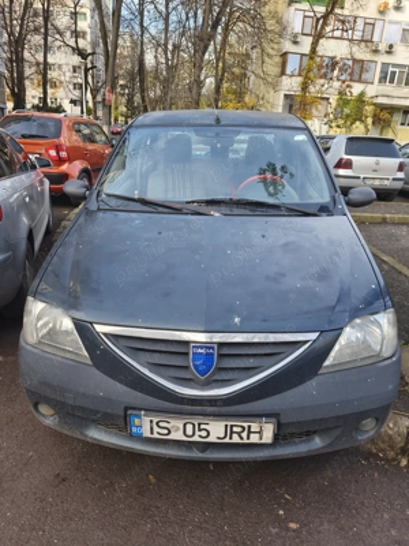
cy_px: 273
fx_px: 362
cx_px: 204
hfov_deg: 58.9
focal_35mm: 23
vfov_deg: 73.9
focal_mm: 6.18
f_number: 1.65
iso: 160
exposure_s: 1/99.9
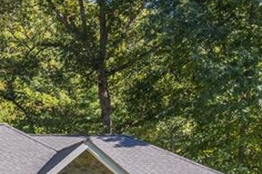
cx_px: -89
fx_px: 648
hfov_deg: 20.6
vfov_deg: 14.7
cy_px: 227
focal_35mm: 89
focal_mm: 25
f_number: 7.1
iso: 320
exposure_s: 1/400
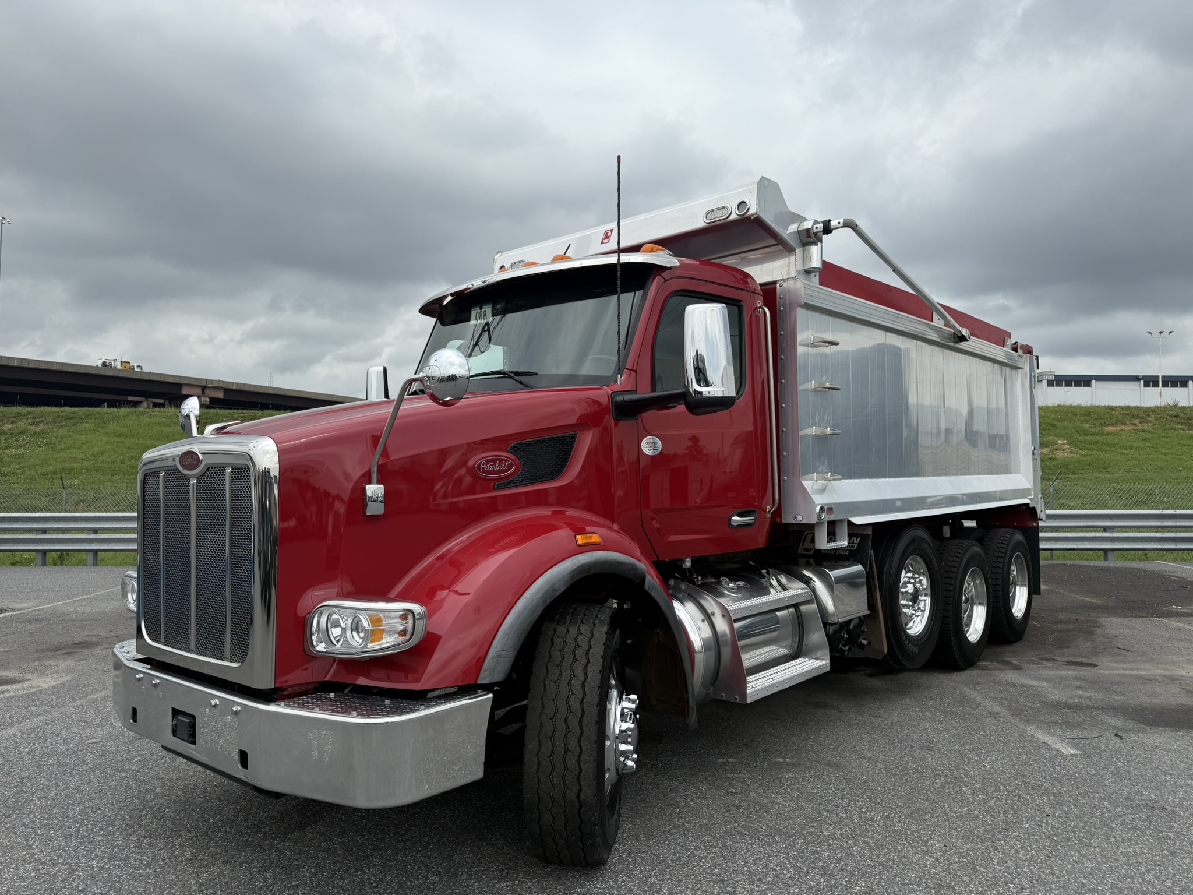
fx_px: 827
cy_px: 448
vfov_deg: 56.8
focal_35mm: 24
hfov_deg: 71.6
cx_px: 596
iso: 80
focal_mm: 6.76
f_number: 1.78
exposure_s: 1/5319
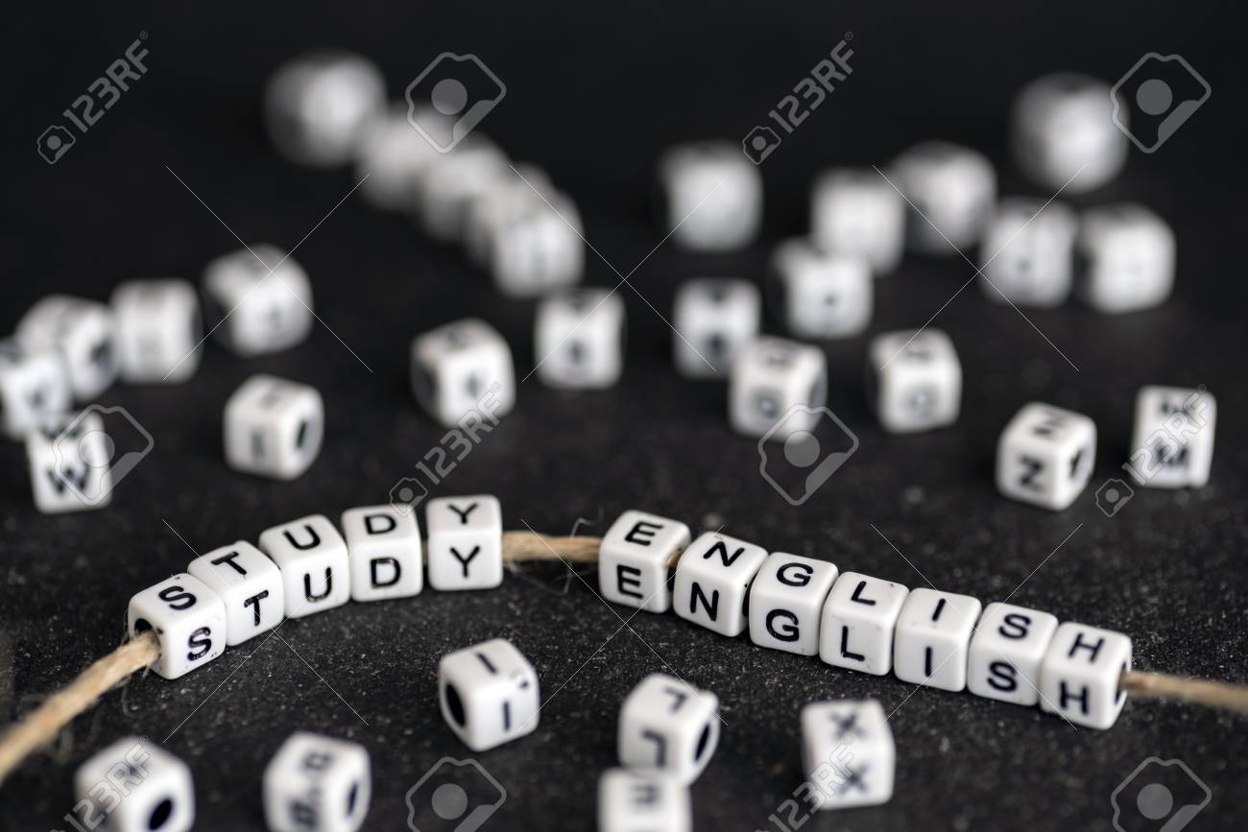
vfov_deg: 15.2
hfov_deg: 22.6
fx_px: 3120
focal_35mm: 90
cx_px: 624
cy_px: 416
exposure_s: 1/8
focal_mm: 90
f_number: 6.3
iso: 100
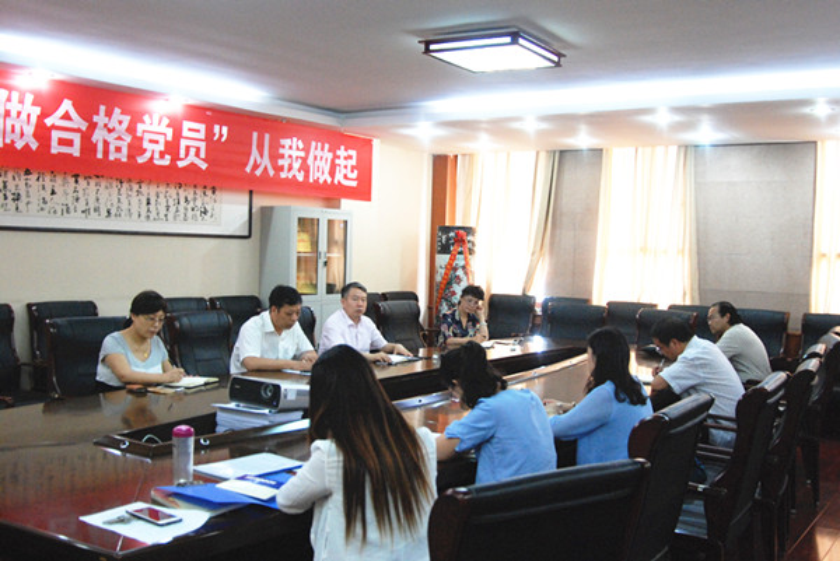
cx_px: 420
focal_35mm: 36
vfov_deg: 36.9
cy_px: 280
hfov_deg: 53.1
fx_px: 841
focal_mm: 24
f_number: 4
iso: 1600
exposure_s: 1/60
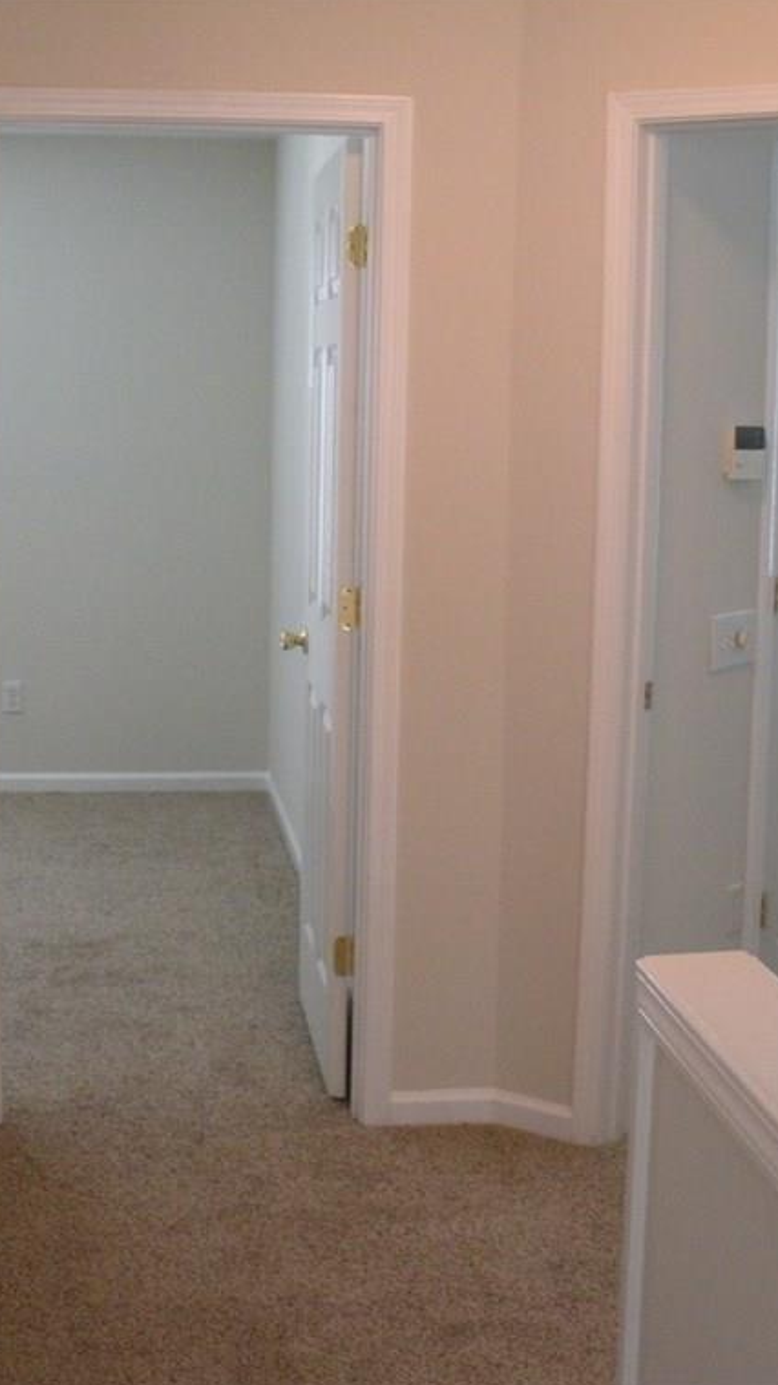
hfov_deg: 22.6
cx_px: 426
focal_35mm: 53
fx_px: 1945
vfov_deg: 39.2
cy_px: 694
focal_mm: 6.3
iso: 400
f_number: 3.5
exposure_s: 1/38.5
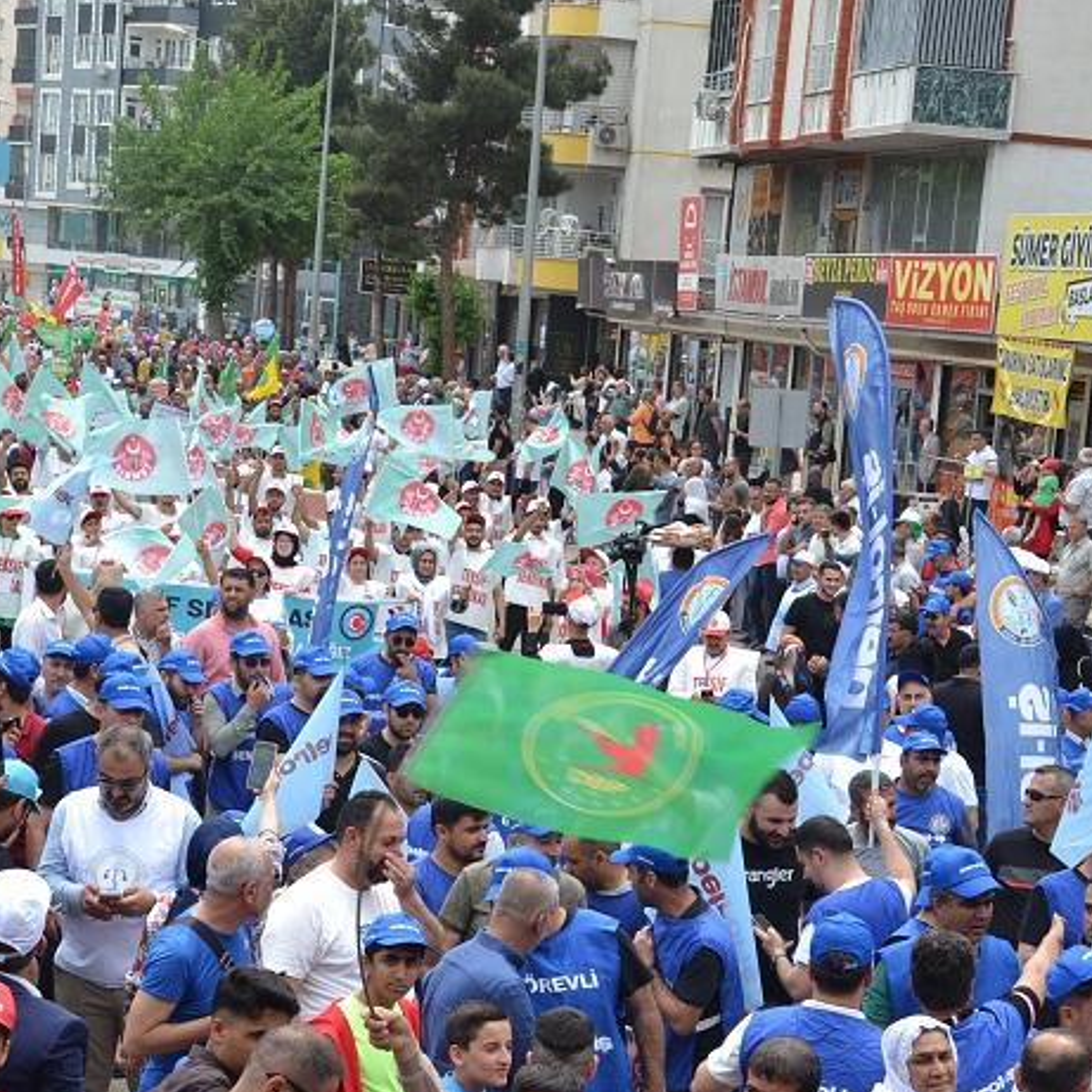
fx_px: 3279
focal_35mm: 92
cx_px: 566
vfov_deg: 18.9
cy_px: 705
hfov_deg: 18.9
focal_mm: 35
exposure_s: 1/125
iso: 100
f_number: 5.6
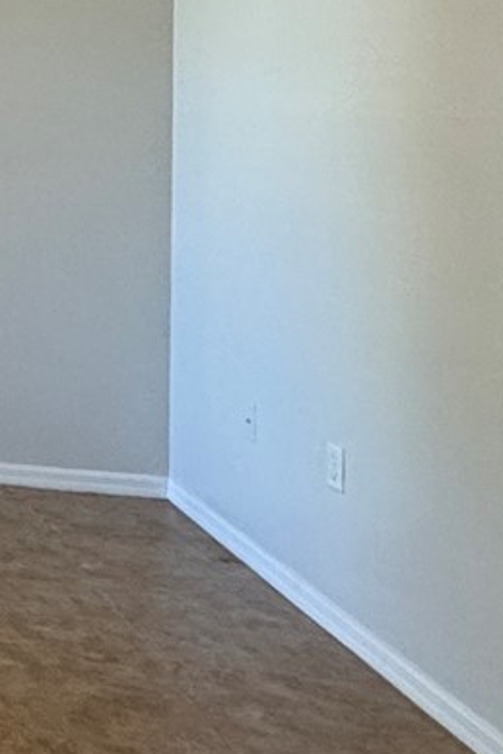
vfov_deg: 32.0
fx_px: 1256
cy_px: 97
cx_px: -637
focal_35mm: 60
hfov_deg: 15.3
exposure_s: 1/120
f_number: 2.2
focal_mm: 2.22
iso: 200
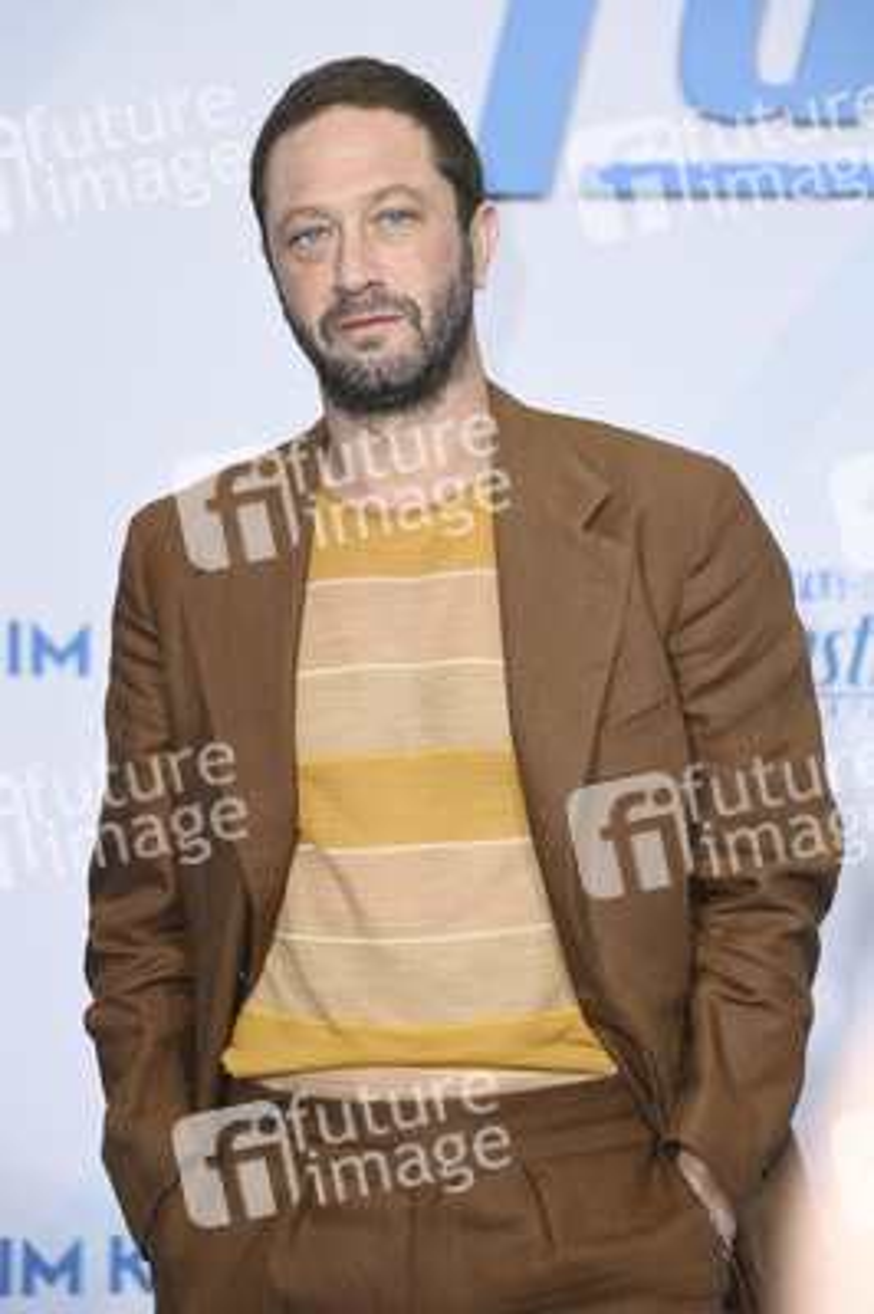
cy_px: 657
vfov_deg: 14.2
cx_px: 437
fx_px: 5289
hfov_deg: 9.4
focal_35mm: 145
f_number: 5.6
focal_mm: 145
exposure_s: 1/200
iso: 400
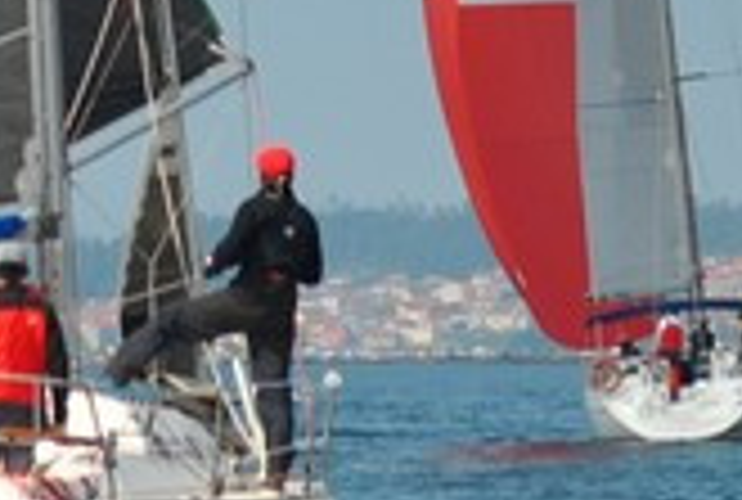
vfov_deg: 1.6
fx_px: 17340
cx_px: 63
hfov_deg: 2.5
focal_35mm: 839
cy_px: -646
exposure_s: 1/640
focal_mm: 90
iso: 100
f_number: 6.3
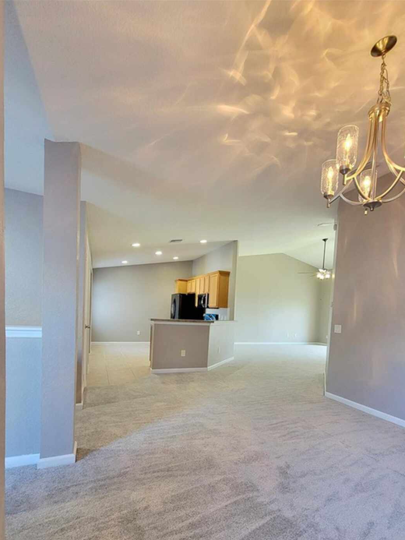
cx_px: 226
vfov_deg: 92.9
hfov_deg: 77.8
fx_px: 250
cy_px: 332
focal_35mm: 16
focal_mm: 2.2
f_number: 2.2
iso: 320
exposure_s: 1/60.2
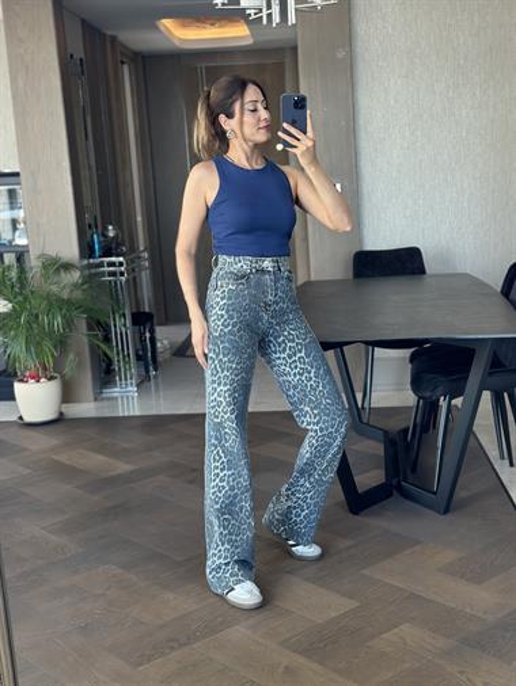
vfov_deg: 39.6
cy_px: 343
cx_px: 258
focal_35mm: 48
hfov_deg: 30.3
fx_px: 953
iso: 125
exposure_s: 1/60
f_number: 1.78
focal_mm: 6.86
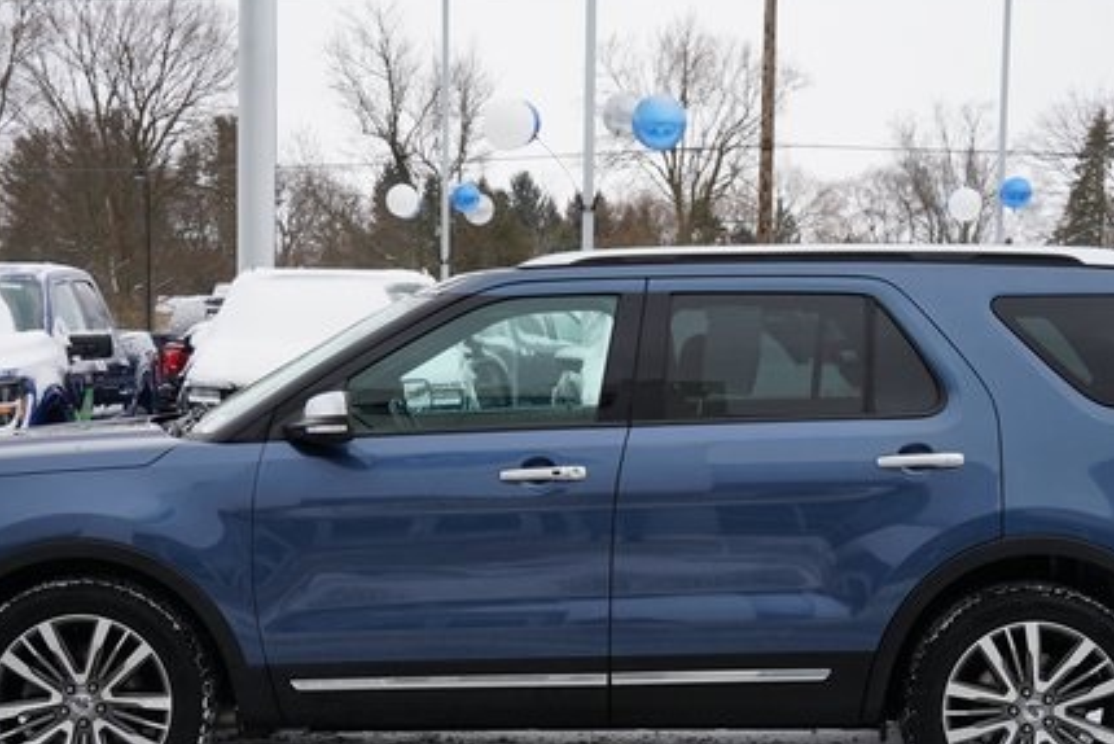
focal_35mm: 61
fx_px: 1888
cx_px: 591
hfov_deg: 32.9
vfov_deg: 22.2
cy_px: 476
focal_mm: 41
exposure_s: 1/80
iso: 100
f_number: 8
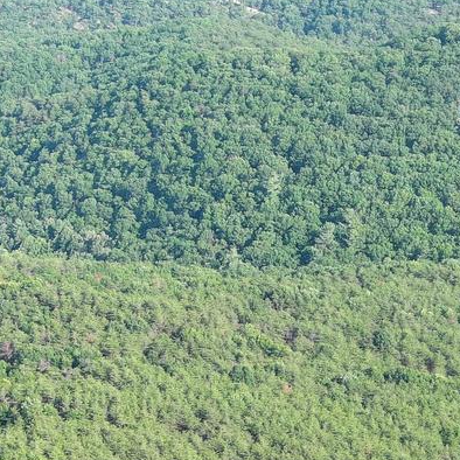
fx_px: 1924
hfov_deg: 13.6
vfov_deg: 13.5
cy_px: 448
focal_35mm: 128
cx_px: 259
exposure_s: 1/286
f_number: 2.8
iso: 100
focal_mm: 10.57
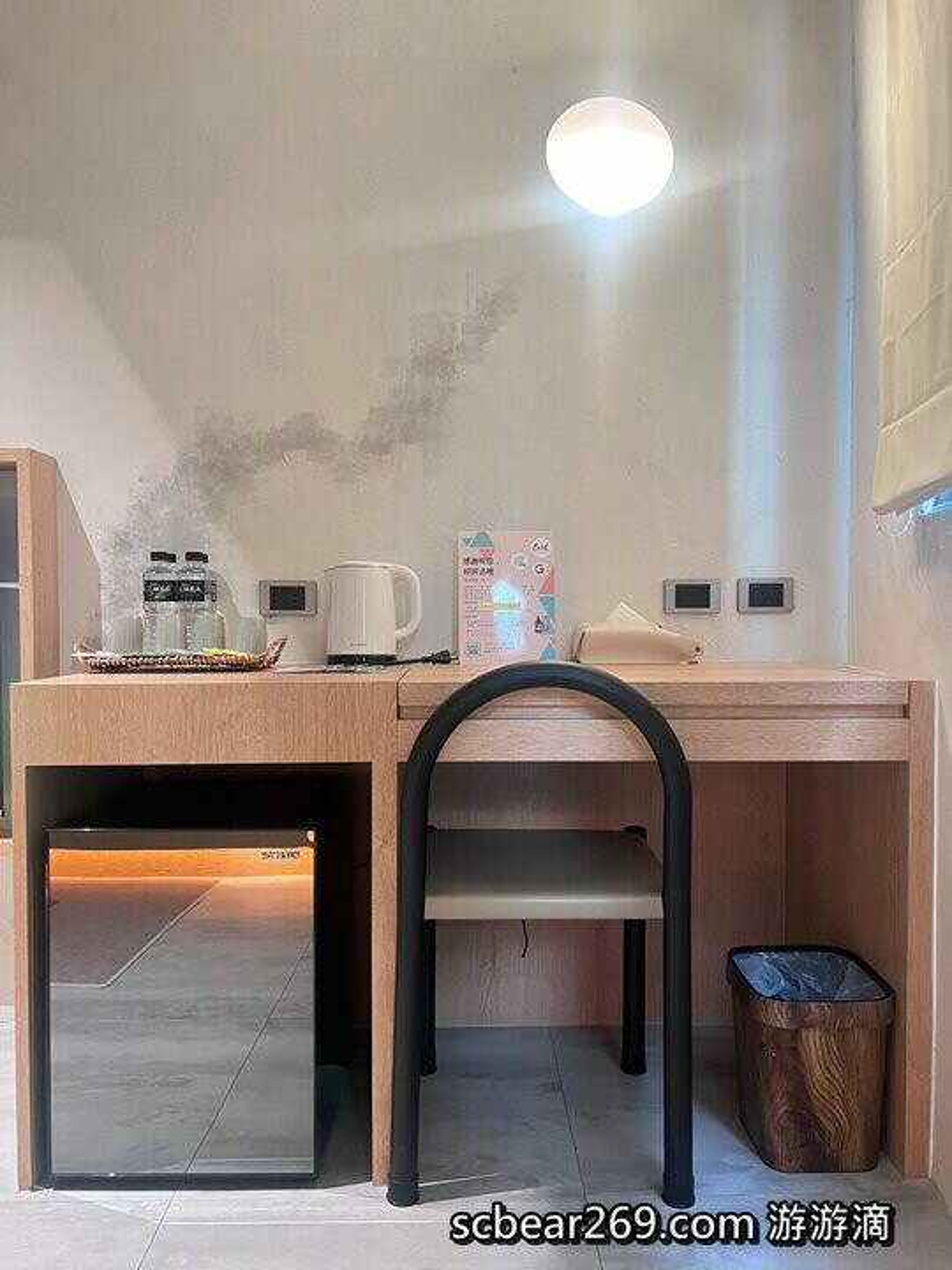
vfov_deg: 67.3
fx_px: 953
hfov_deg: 53.1
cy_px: 635
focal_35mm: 26
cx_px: 476
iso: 400
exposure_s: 1/45
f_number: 1.5
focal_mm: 5.7
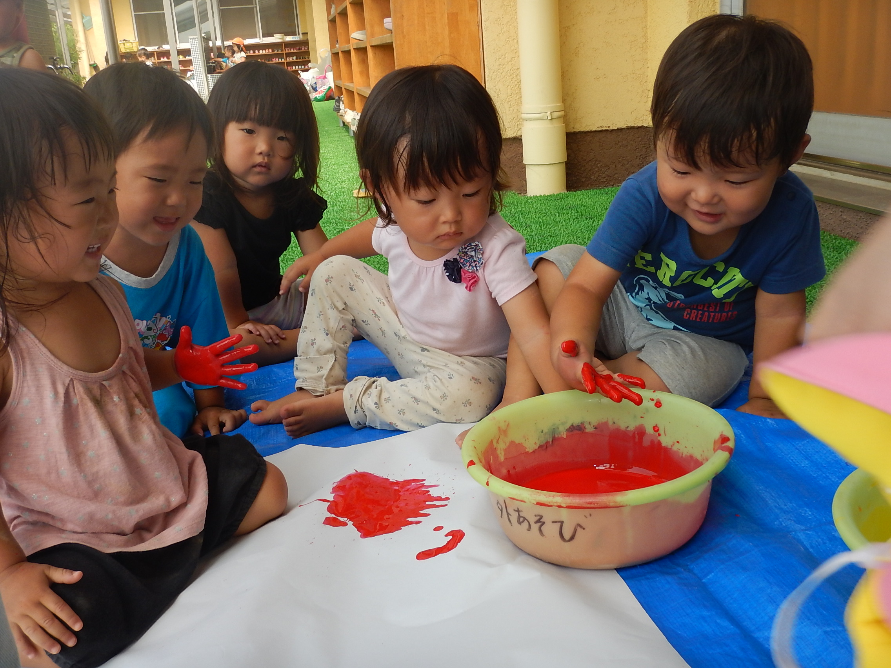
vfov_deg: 38.7
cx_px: 446
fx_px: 952
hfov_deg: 50.1
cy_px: 334
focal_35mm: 37
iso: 125
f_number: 4.2
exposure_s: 1/320
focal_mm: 6.6
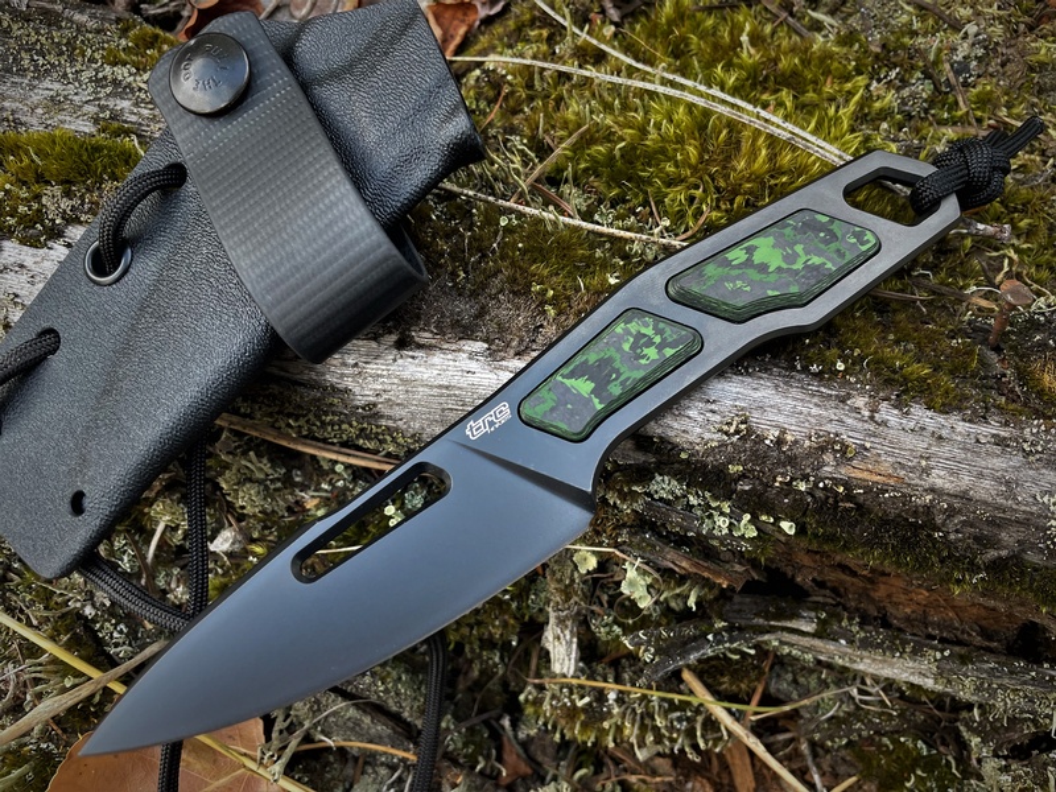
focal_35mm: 26
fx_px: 793
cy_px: 396
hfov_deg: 67.3
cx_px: 528
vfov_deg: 53.1
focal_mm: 4.2
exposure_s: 1/121
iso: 50
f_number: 1.6
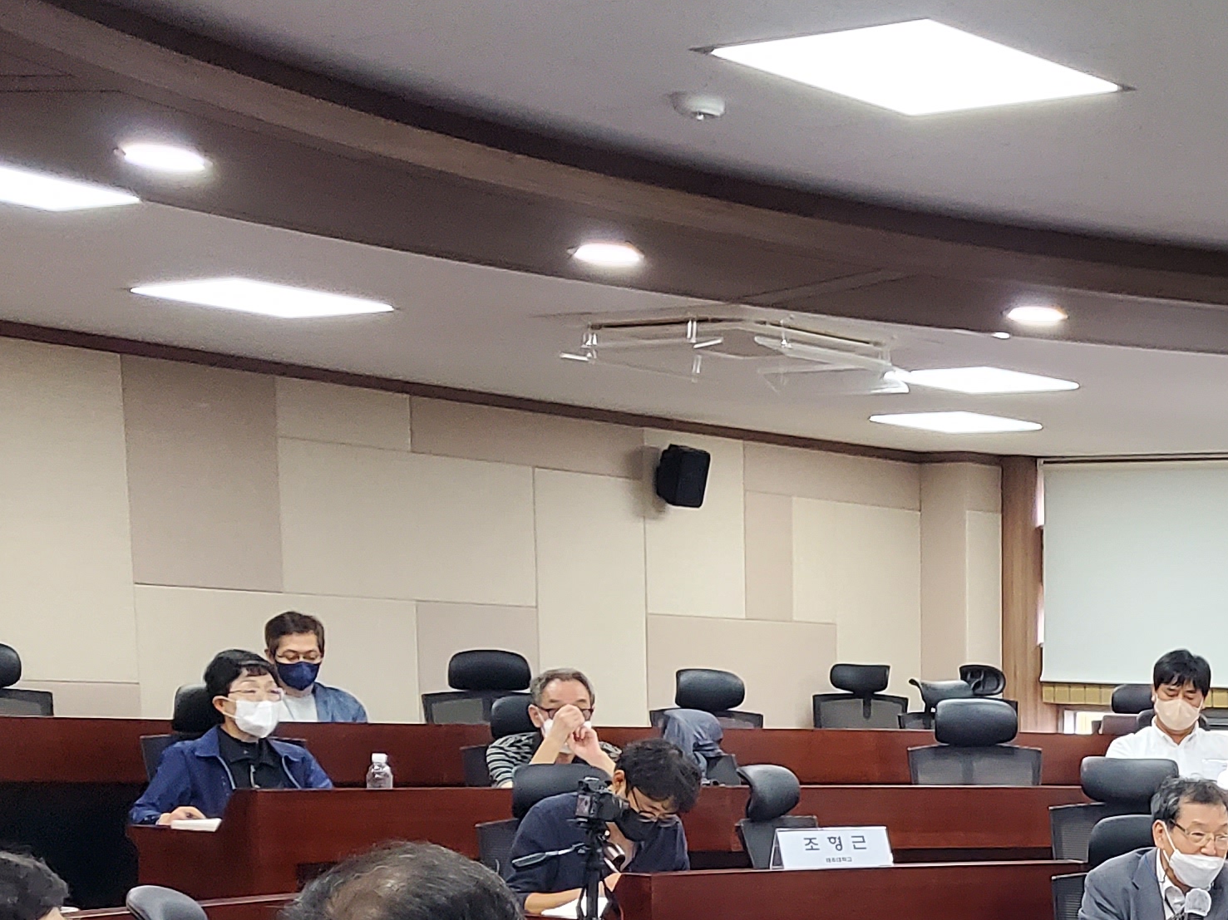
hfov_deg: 24.4
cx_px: 1530
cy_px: 1050
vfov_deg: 19.7
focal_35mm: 71
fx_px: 2518
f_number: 1.8
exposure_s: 1/120
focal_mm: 4.25
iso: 250
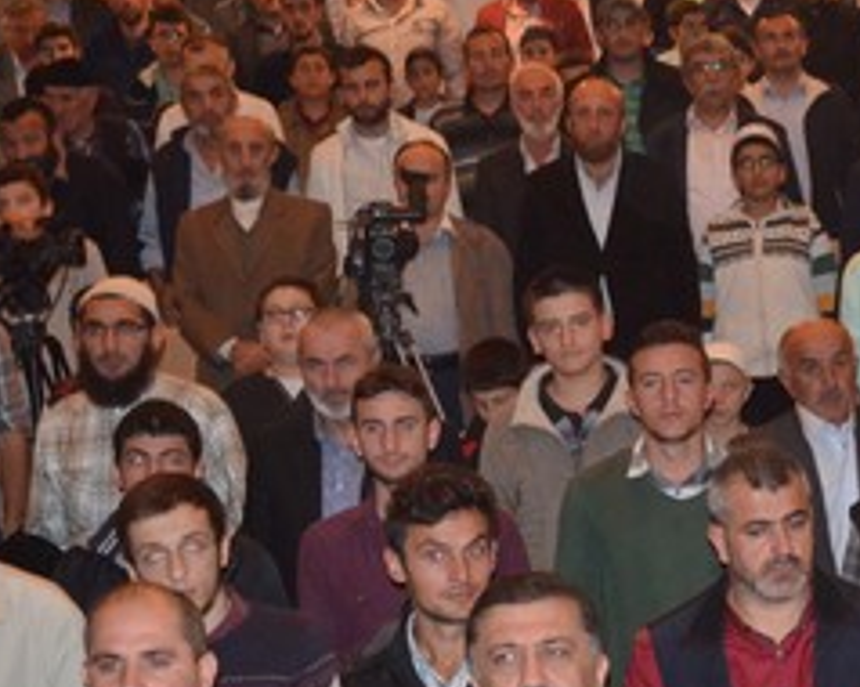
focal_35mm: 135
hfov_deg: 13.8
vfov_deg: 11.4
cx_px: 1048
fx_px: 3433
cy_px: 566
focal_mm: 34
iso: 3200
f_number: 5
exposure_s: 1/60
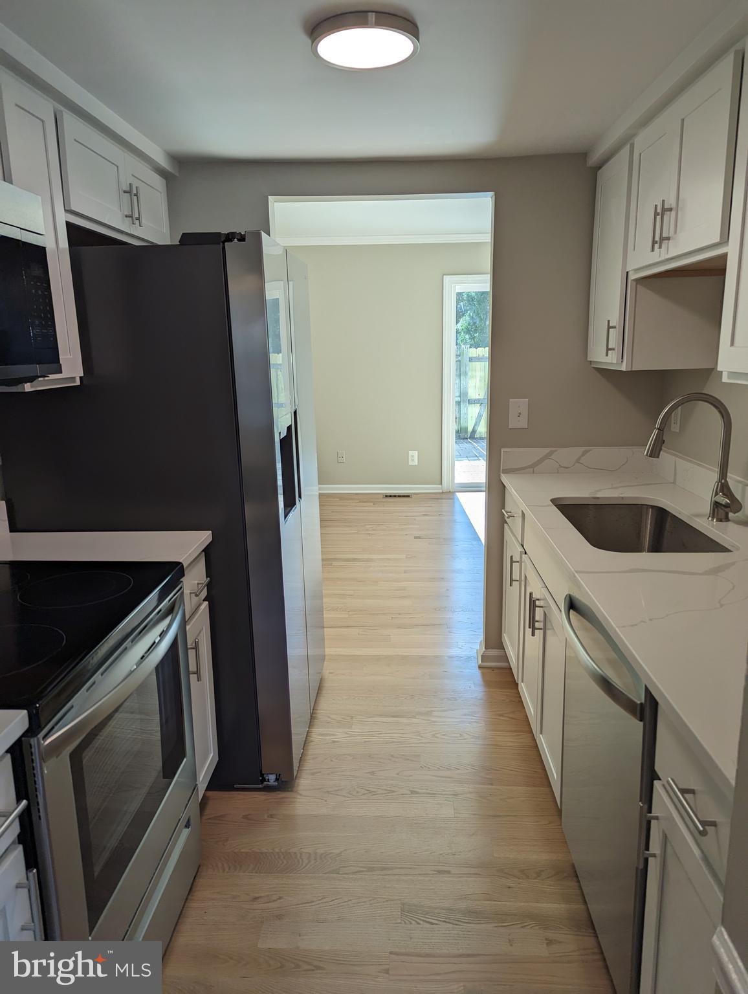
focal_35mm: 24
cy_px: 497
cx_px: 374
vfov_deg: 71.5
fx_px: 690
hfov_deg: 56.9
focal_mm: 6.81
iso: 37
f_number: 1.85
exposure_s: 1/228
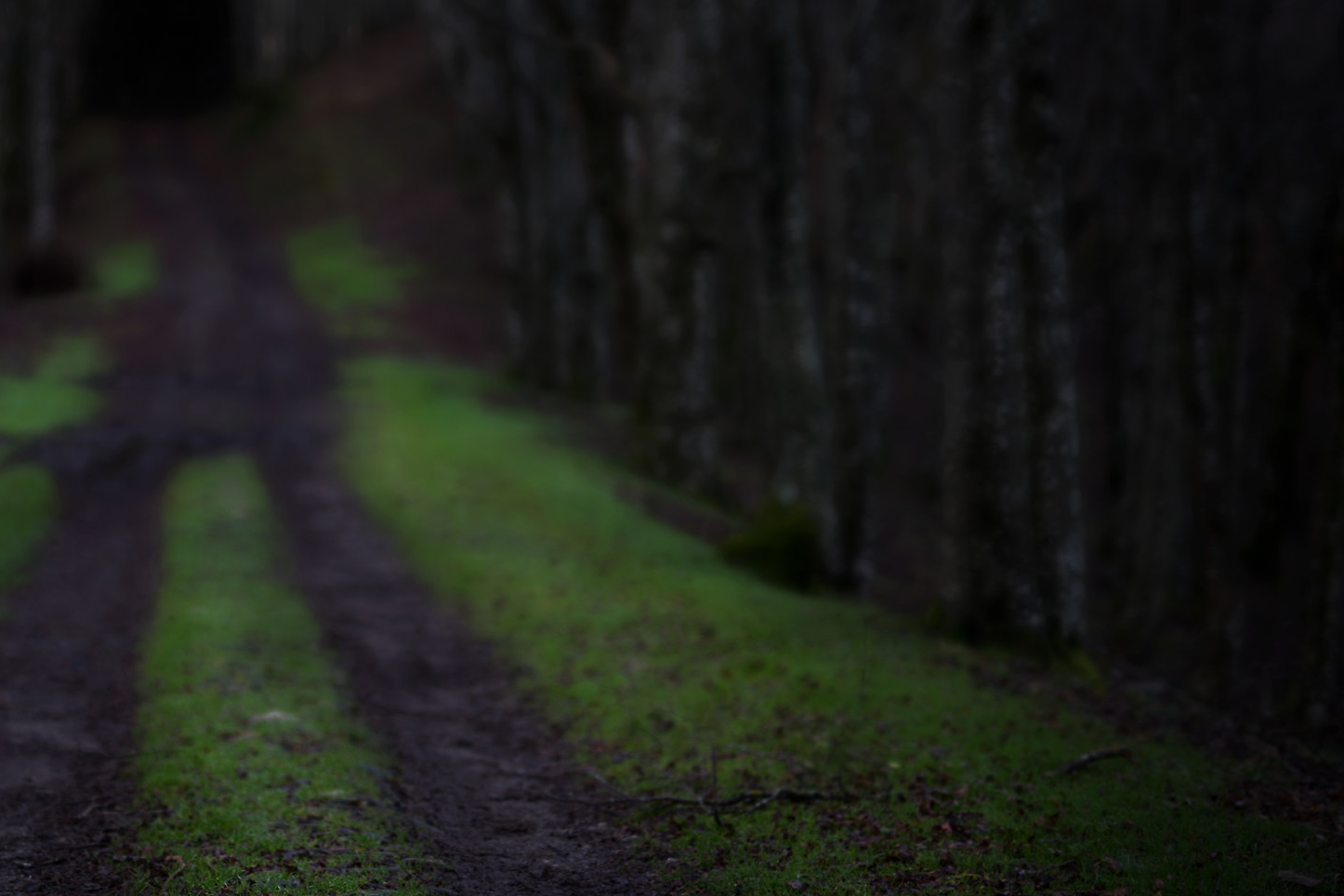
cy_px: 463
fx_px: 3098
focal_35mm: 83
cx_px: 278
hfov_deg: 24.1
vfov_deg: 16.5
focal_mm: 50
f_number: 1.4
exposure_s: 1/2000
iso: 200
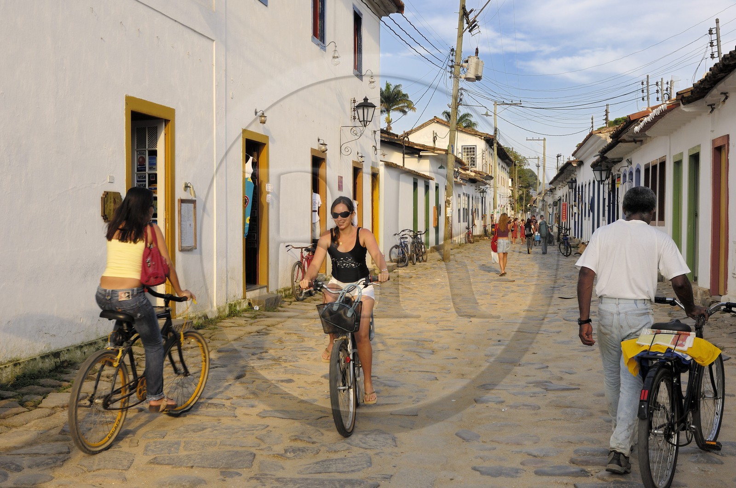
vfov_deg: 31.8
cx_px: 368
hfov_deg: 46.5
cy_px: 244
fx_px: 857
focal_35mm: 42
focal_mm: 28
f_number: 8
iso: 100
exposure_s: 1/125
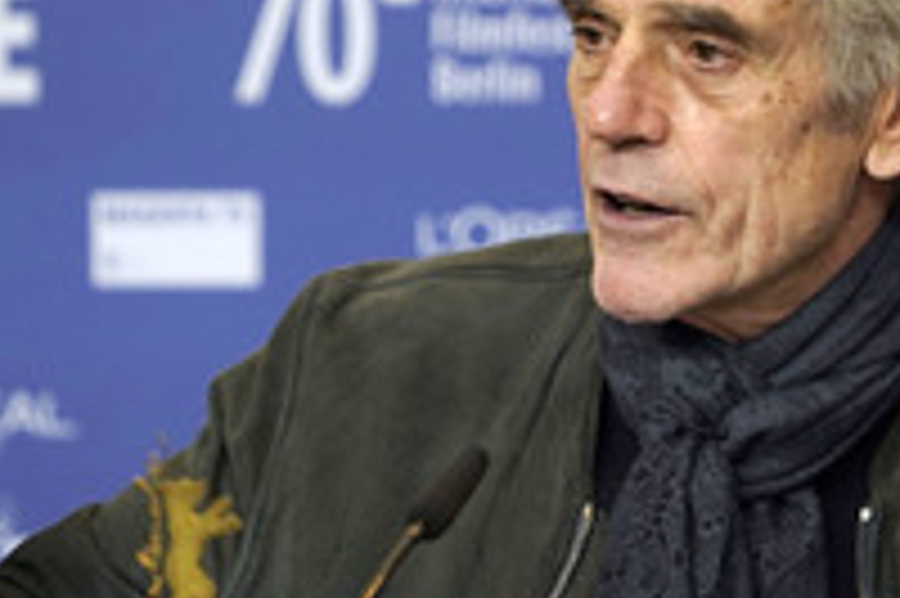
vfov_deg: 1.3
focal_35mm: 1087
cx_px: 569
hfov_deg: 1.9
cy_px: 391
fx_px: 27152
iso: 1600
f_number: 6.3
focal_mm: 481
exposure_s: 1/200
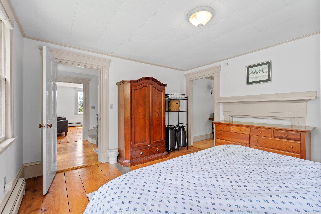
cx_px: 160
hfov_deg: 96.7
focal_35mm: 16
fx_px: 143
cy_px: 107
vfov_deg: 73.7
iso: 80
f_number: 9
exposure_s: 1/1.25
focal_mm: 16
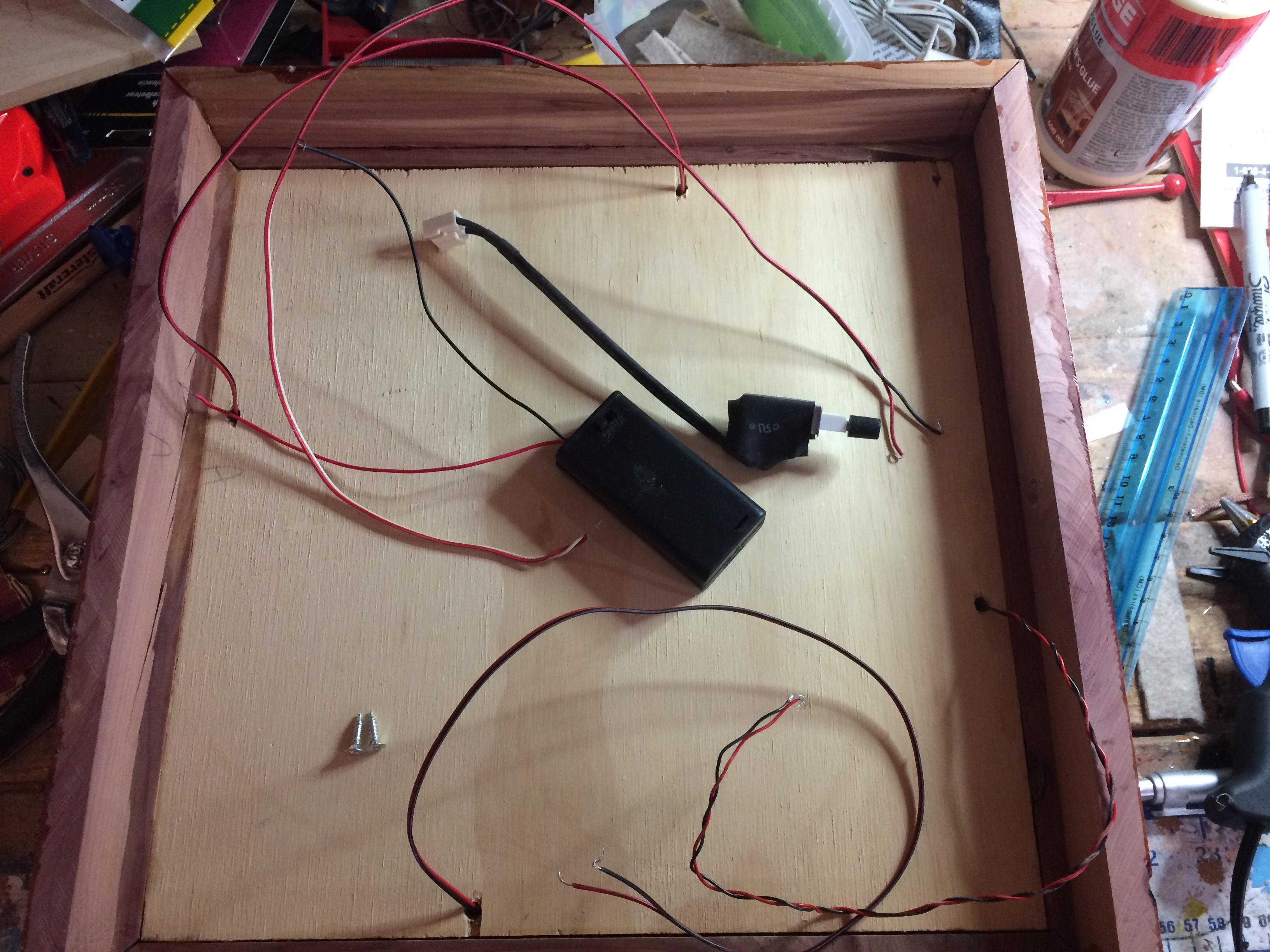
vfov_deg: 48.2
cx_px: 635
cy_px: 476
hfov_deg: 61.7
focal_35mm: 29
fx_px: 1064
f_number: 2.2
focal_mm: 4.15
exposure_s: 1/30
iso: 125
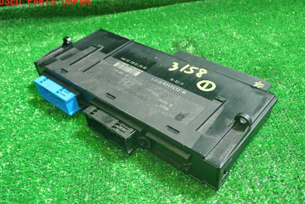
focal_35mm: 34
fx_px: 288
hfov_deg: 55.8
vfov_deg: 38.9
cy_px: 112
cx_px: 152
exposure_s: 1/30
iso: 640
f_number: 2.4
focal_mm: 5.79
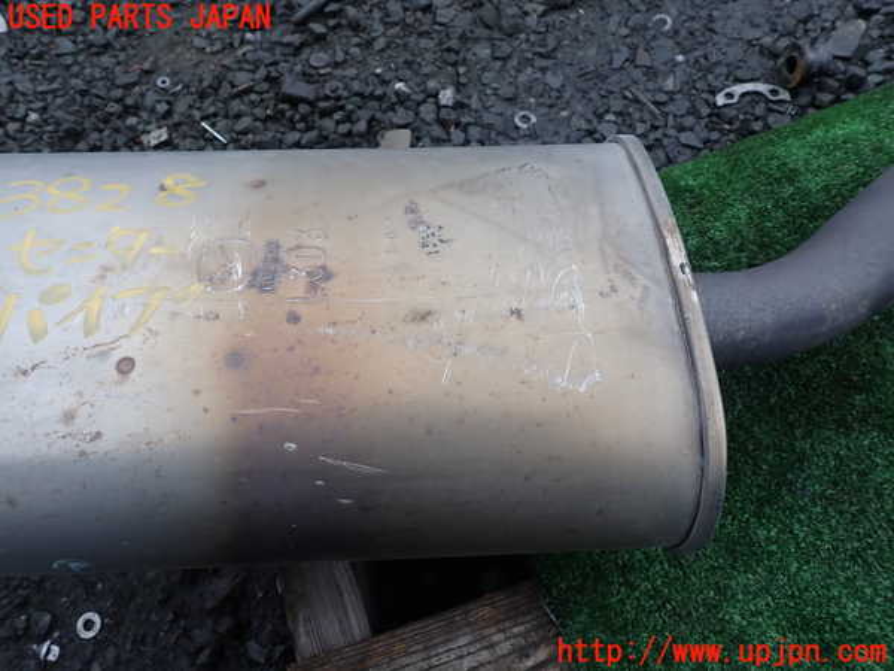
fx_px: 646
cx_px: 447
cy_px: 336
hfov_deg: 69.4
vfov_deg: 54.9
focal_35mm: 25
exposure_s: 1/80
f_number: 2.8
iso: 100
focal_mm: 4.5
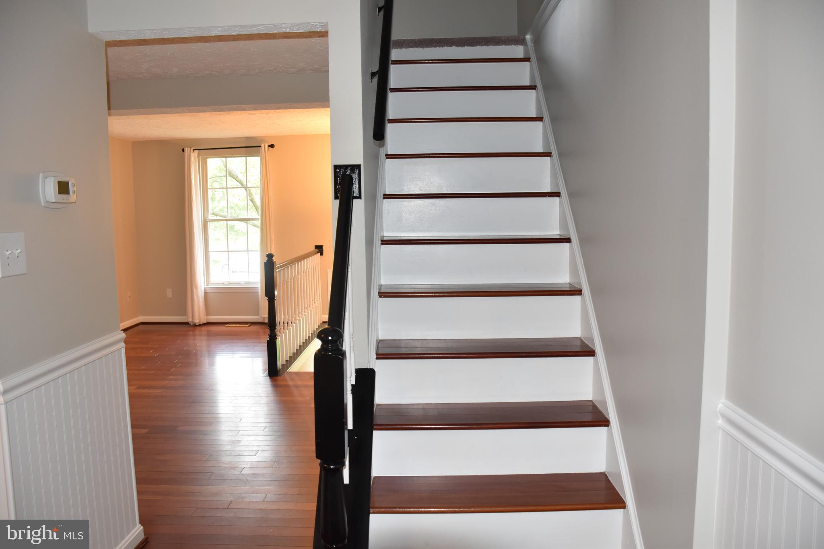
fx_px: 618
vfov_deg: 47.9
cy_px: 274
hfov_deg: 67.4
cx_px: 412
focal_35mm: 27
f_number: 4.5
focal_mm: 18
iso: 800
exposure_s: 1/80
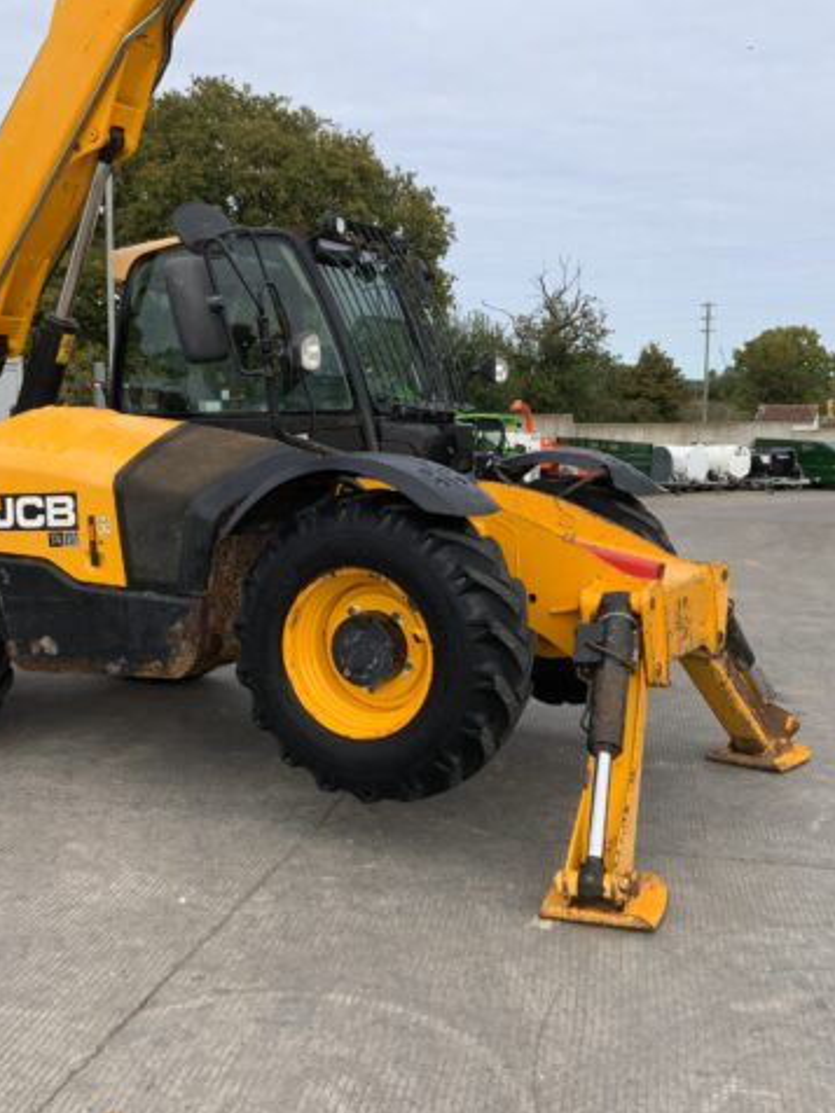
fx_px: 1254
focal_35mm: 39
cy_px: 559
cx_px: 391
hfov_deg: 36.8
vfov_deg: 47.9
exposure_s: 1/1451
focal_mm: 3
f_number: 1.8
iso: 16
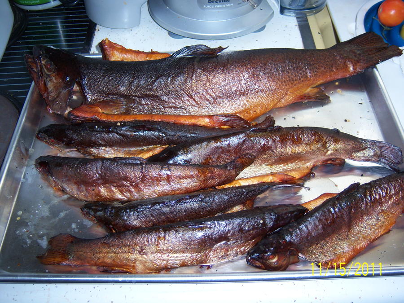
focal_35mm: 36
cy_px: 152
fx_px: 420
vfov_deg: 39.7
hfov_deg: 51.4
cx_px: 202
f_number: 2.8
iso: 80
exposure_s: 1/60
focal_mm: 7.5
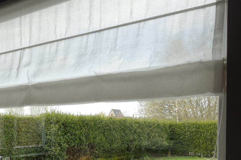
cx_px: 52
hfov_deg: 41.9
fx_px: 301
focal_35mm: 45
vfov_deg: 29.2
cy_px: 128
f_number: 4
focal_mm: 8.8
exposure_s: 1/200
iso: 125
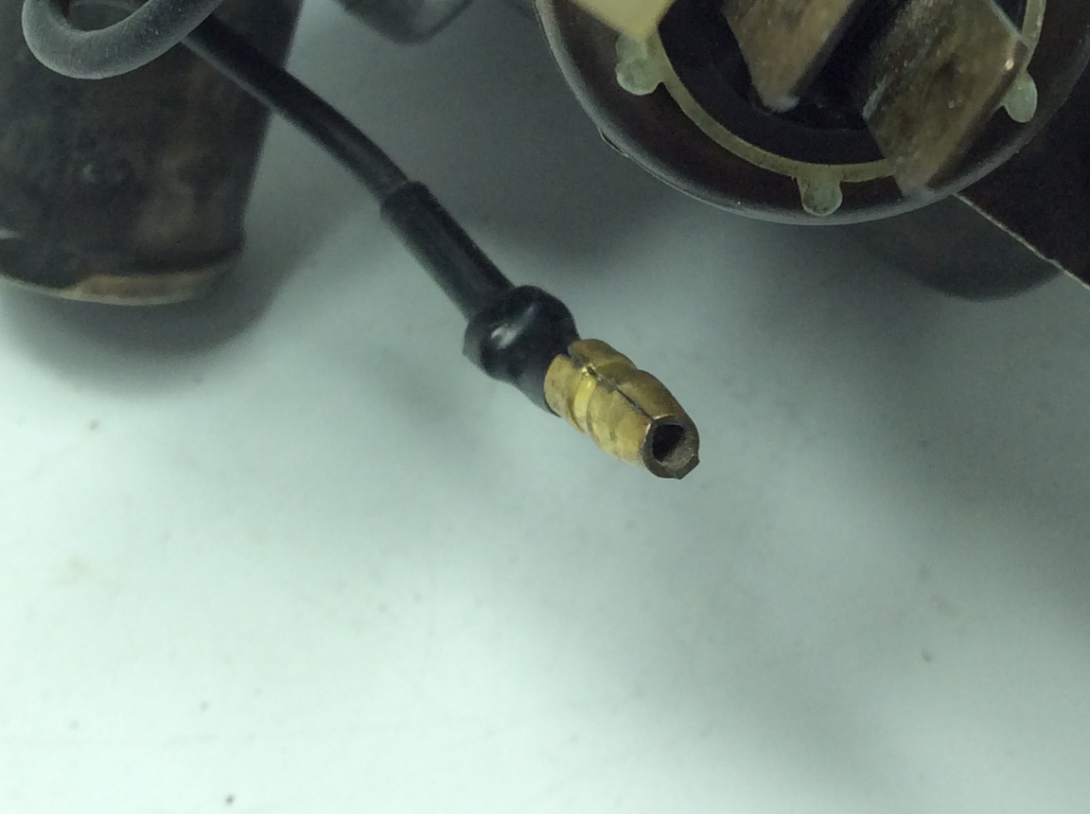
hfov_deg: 27.1
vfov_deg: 19.5
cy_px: -99
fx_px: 2263
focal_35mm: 72
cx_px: 600
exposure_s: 1/302
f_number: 2.4
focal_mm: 3.3
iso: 32
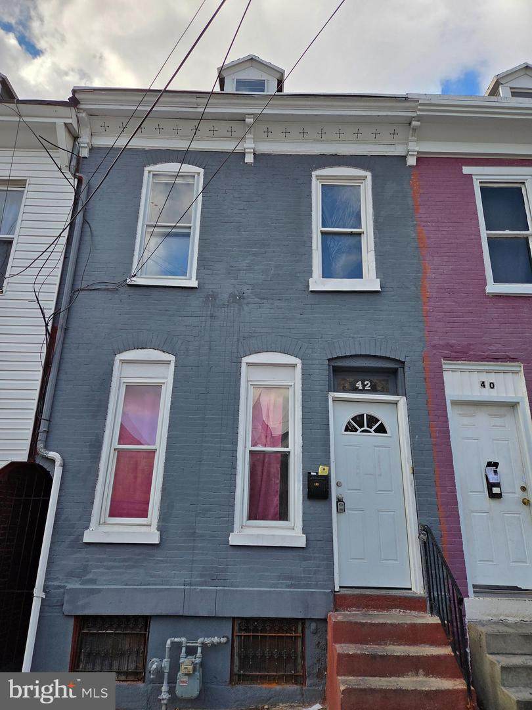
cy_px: 355
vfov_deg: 73.9
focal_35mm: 23
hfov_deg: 58.9
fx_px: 471
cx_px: 266
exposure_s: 1/4663
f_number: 1.8
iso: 80
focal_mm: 5.4
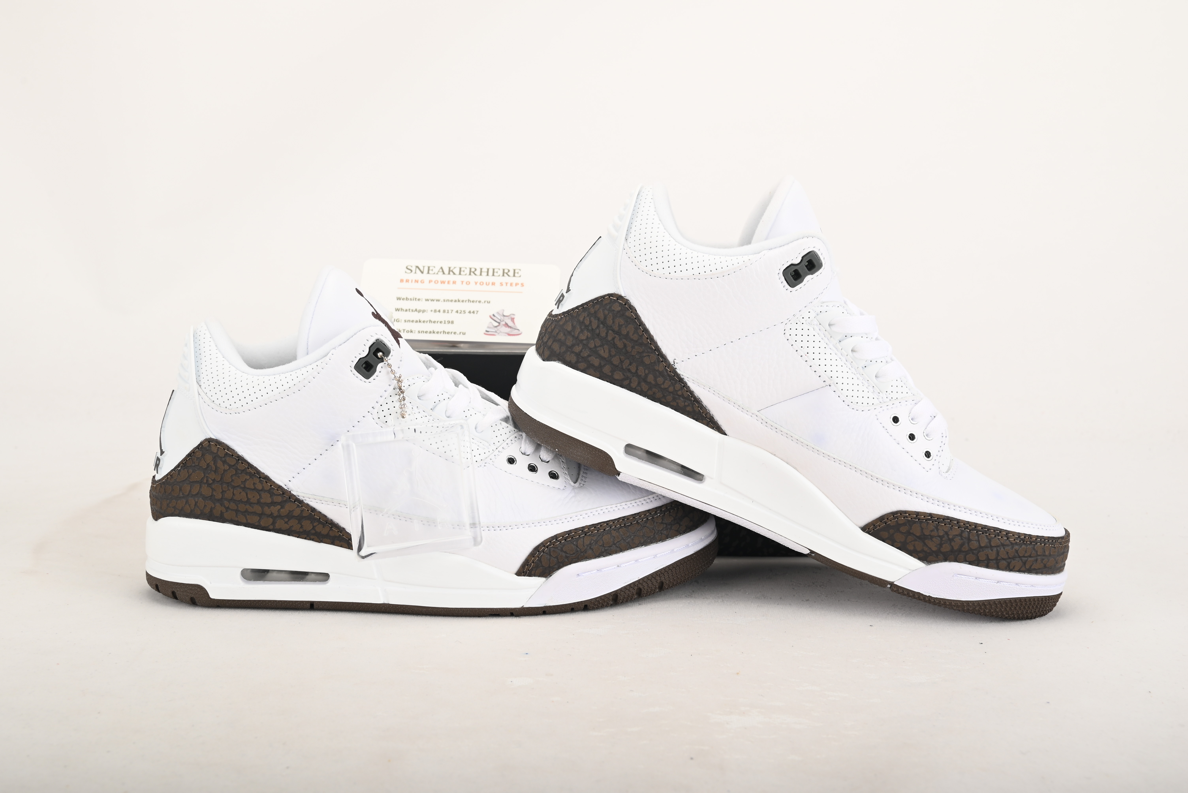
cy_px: 396
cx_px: 594
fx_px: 1519
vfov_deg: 29.3
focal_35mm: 46
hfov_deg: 42.7
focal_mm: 46
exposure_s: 1/200
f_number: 11
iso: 100
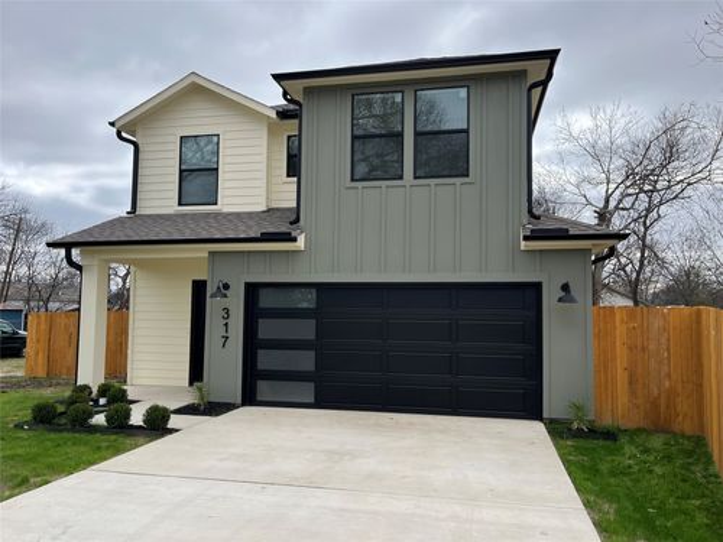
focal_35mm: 26
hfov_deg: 67.3
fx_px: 543
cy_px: 271
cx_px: 362
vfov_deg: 53.1
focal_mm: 5.1
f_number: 1.6
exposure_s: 1/1212
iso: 50
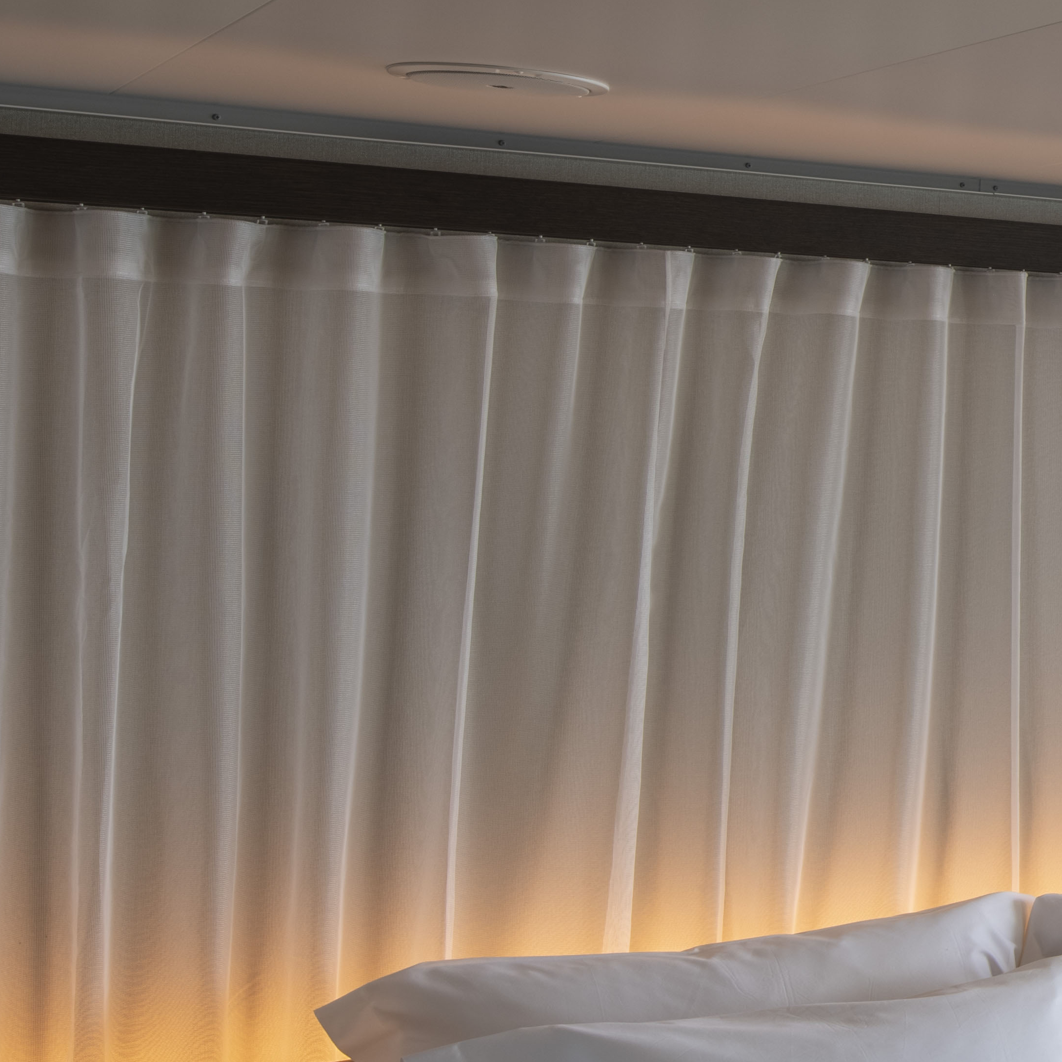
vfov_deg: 26.4
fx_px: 2117
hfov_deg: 20.2
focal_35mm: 61
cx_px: 1917
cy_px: 1097
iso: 100
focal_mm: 19
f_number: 11
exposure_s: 1/15
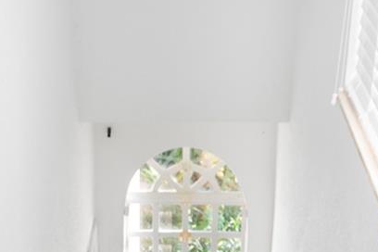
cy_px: 455
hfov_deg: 19.3
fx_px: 1113
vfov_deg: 11.9
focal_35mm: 106
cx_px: 192
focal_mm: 18
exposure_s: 1/160
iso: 160
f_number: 4
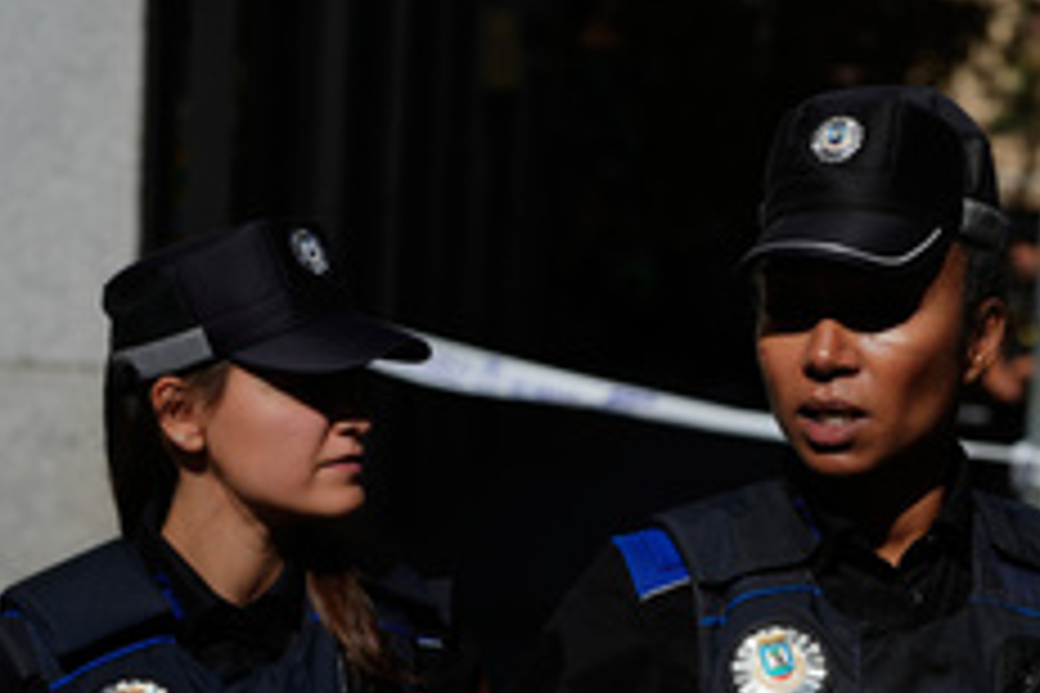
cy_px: 565
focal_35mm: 111
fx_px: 3206
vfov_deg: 12.3
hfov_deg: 18.0
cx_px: 1040
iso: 50
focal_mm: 50
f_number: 2.8
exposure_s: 1/3200
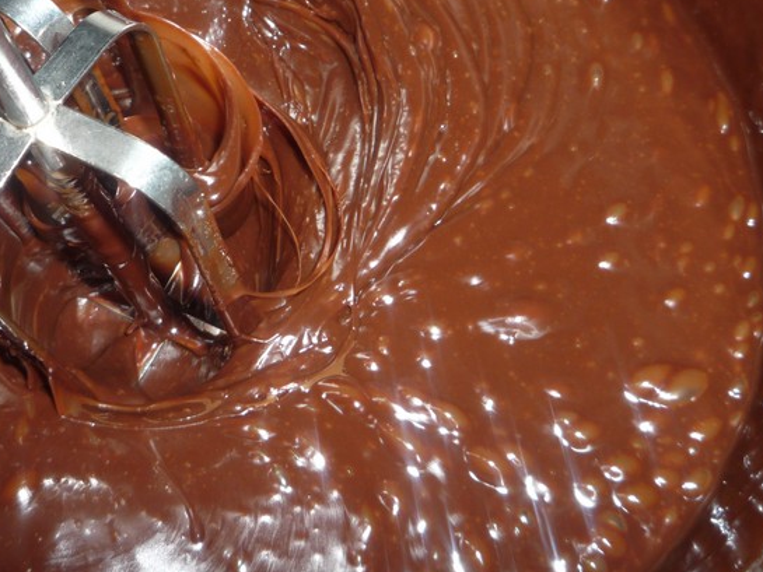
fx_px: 970
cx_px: 336
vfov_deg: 32.6
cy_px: 186
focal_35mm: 44
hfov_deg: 42.9
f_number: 4
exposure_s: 1/30
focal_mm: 5.2
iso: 100
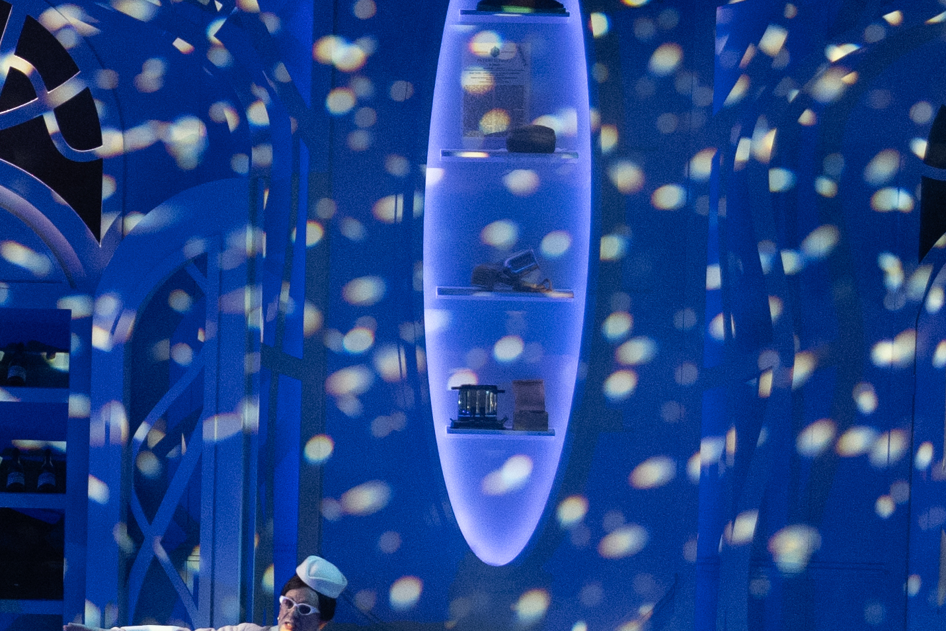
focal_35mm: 300
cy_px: 460
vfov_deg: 4.6
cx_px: -634
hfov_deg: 6.7
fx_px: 7883
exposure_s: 1/200
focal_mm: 52
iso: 800
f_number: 3.5
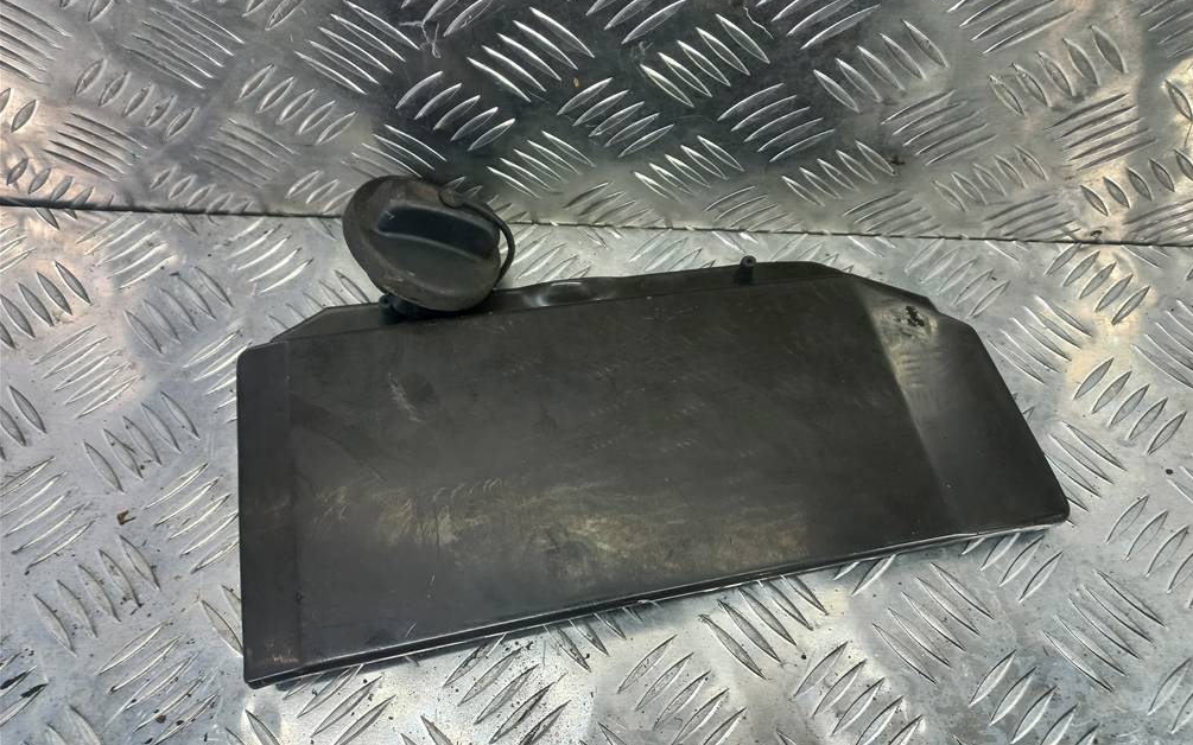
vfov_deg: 46.0
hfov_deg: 68.4
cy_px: 354
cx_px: 607
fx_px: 878
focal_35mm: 27
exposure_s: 1/50
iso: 80
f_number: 1.8
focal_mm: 4.6
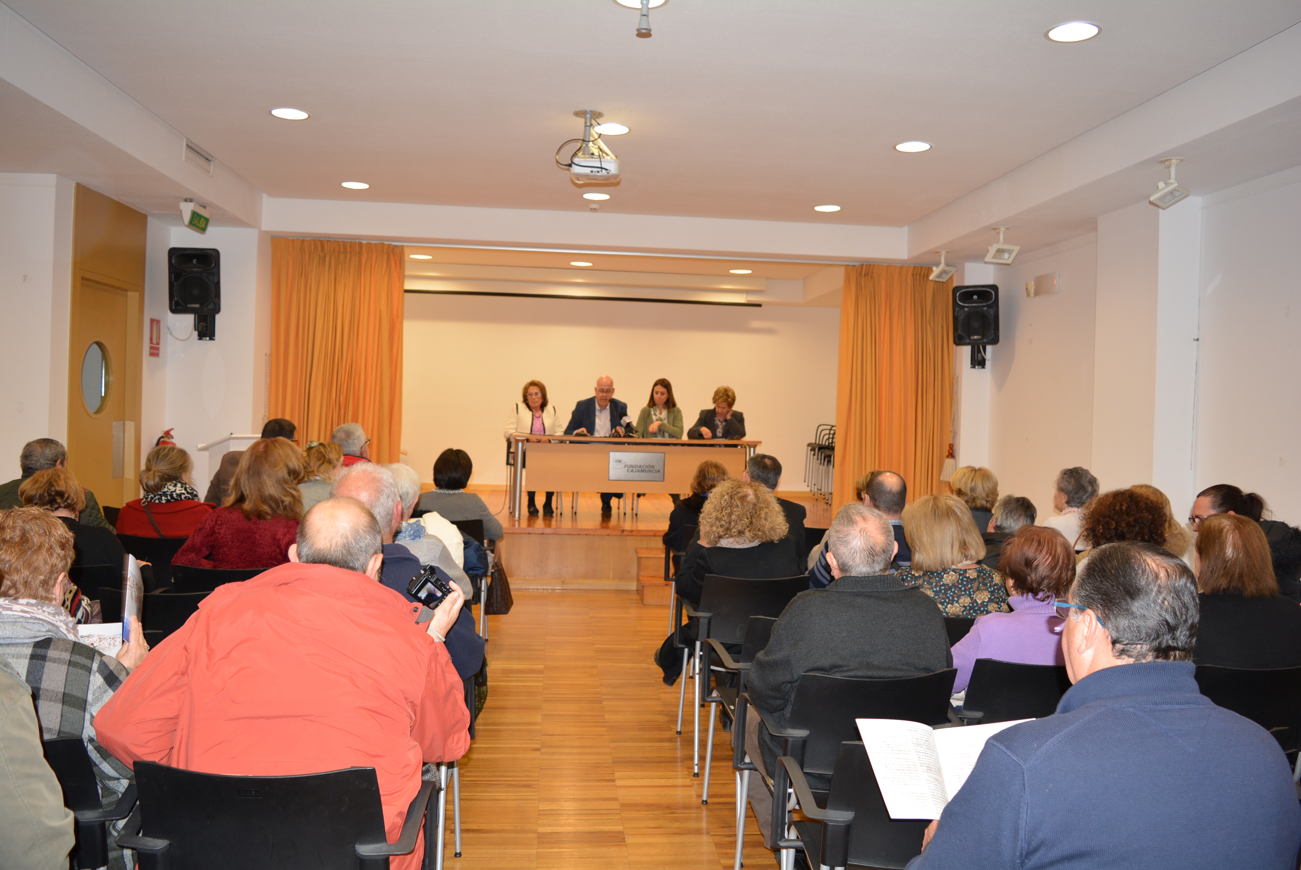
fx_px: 976
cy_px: 435
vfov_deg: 48.0
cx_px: 650
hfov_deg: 67.3
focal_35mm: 27
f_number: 4
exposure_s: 1/60
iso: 400
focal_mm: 18
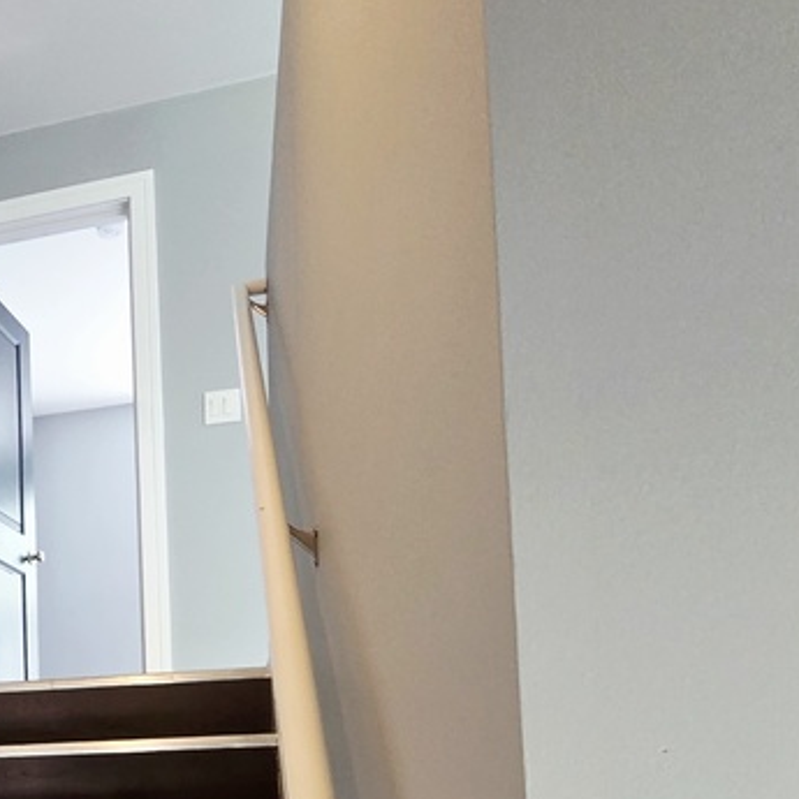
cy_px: 787
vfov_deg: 40.7
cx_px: -93
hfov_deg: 37.9
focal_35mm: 36
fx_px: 940
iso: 500
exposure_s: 1/60.2
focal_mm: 2.2
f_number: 2.2
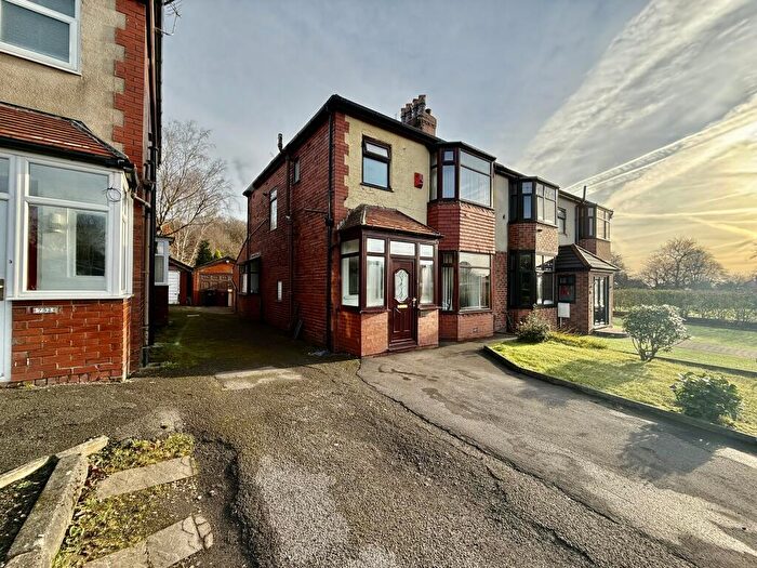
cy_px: 284
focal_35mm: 14
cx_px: 378
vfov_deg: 85.7
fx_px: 306
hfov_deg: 102.1
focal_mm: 2.22
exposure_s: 1/451
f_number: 2.2
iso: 64
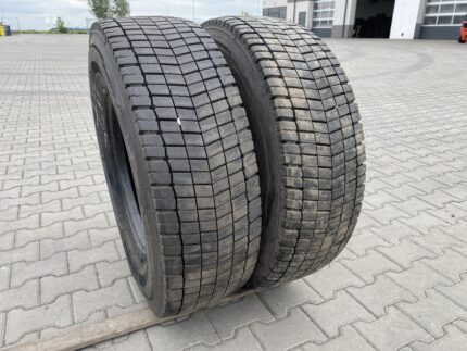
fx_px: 351
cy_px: 176
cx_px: 234
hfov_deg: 67.3
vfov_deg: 53.1
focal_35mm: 26
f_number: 1.8
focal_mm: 4.25
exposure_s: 1/423
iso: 32
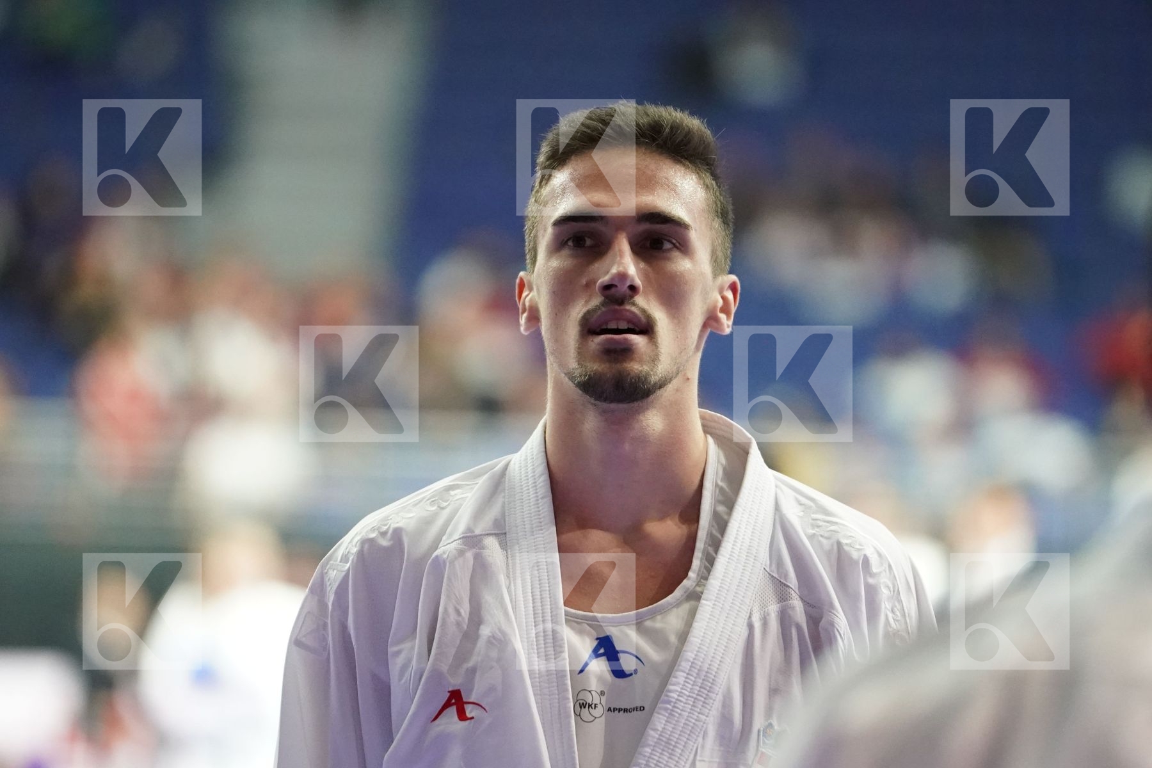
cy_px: 384
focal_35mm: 300
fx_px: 9599
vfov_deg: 4.6
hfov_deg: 6.9
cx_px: 576
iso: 6400
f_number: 2.8
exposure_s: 1/1000
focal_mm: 200
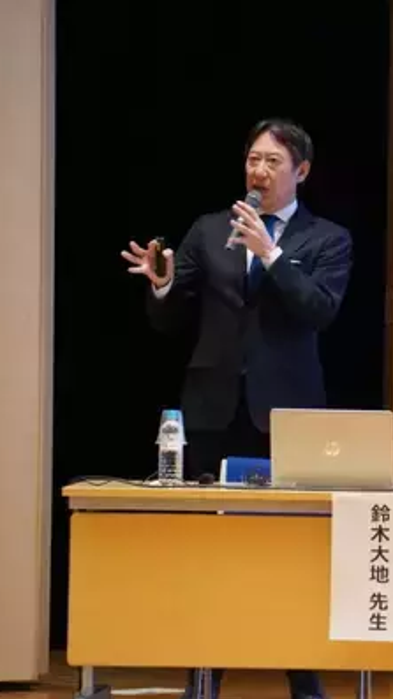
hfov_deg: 3.4
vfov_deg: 6.1
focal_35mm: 356
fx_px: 6602
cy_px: 349
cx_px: 319
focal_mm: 150
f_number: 5.6
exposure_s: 1/50
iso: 6400
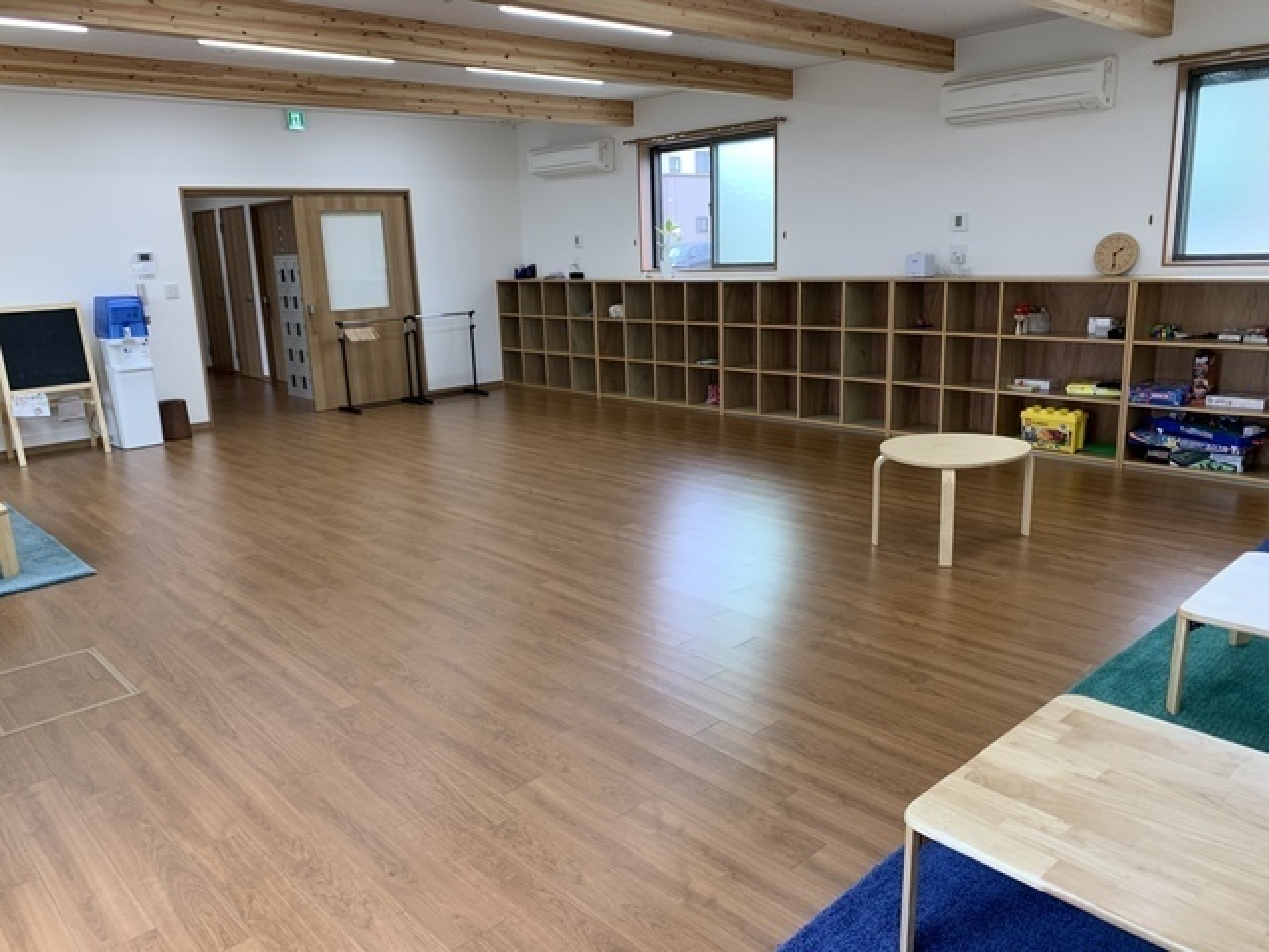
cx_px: 634
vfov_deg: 53.1
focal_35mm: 26
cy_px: 476
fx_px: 953
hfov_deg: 67.3
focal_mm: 4.25
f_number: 1.8
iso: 64
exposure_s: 1/121
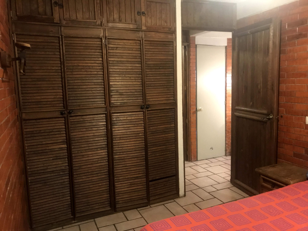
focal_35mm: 28
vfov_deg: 49.7
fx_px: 249
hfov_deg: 63.4
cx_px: 154
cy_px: 116
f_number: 1.8
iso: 100
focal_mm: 3.99
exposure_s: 1/5
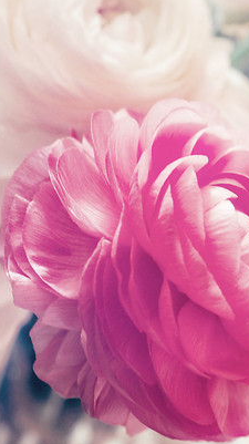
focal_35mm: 188
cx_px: 173
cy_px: 281
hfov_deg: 6.4
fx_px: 2211
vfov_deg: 11.5
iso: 125
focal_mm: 50
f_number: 3.2
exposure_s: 1/80
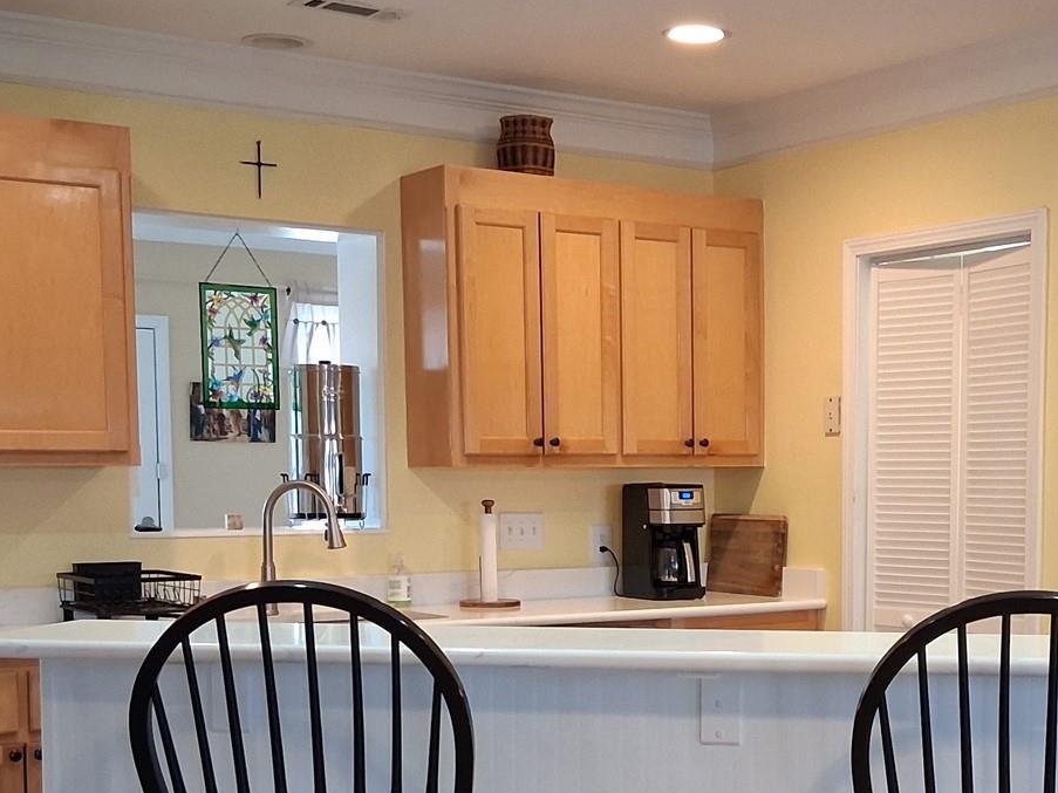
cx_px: 751
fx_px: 1803
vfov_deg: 24.5
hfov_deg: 32.3
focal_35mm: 59
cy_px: 601
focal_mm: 3.98
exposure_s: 1/60
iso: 500
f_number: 1.8
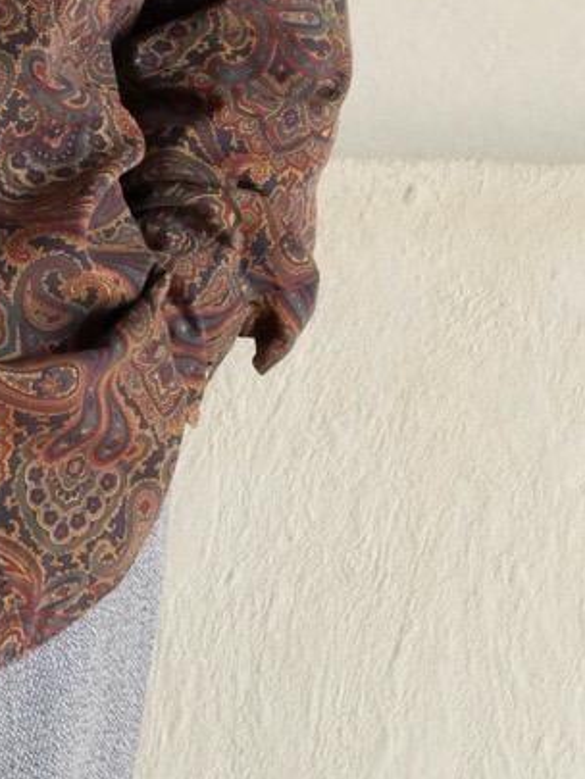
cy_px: 13
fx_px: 7117
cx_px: -302
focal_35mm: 316
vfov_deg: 6.3
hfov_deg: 4.7
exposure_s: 1/125
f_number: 3.9
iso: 1250
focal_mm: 50
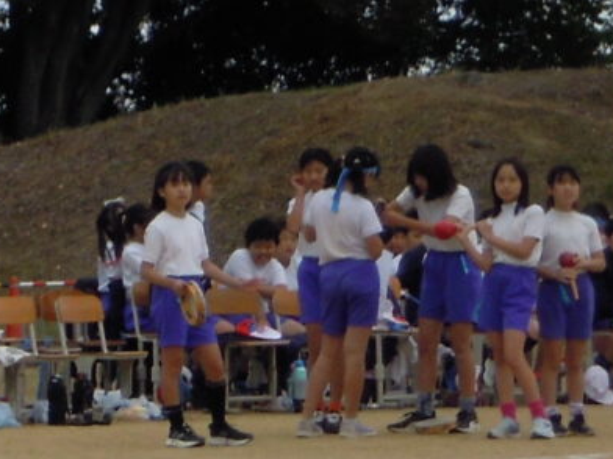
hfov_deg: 5.3
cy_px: 173
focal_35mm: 362
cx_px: -746
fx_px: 6411
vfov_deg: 4.1
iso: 100
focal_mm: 13.2
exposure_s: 1/500
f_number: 4.4
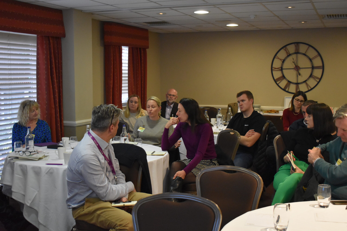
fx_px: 463
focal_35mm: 48
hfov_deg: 41.1
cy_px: 116
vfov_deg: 28.1
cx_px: 174
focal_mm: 32
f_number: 4.5
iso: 3200
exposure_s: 1/125
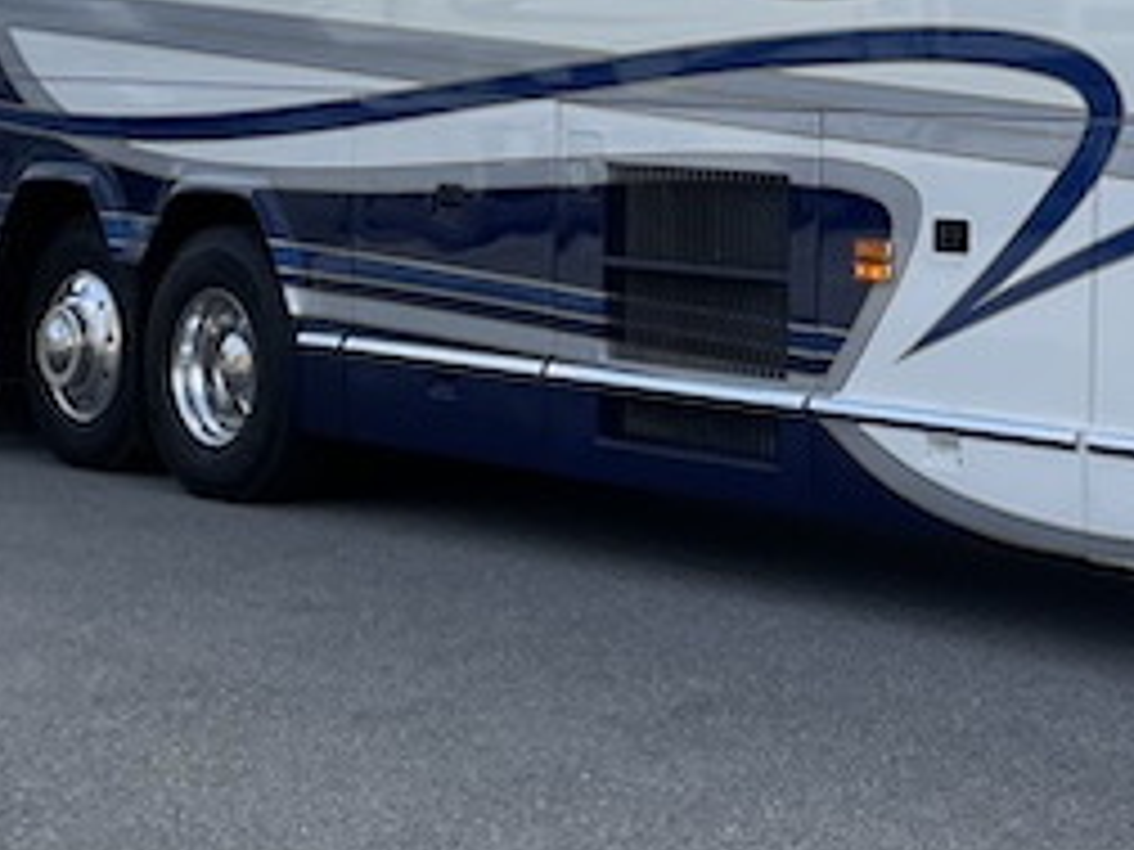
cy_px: 243
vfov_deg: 14.3
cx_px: 1422
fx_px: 3374
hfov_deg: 18.0
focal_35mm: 103
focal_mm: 4.2
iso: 32
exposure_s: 1/1916
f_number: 1.6
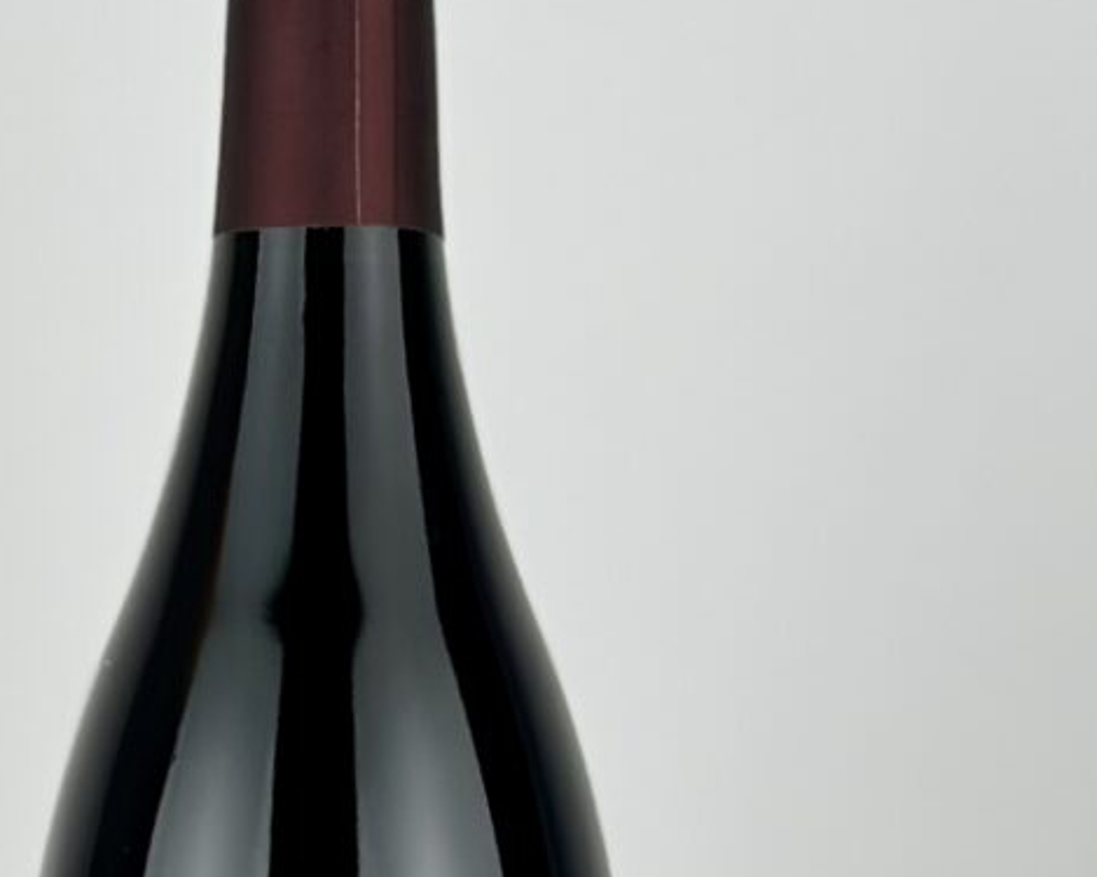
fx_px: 5194
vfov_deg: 9.6
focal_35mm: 160
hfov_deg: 12.0
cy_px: 788
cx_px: 360
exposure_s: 1/642
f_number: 1.78
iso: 80
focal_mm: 6.86
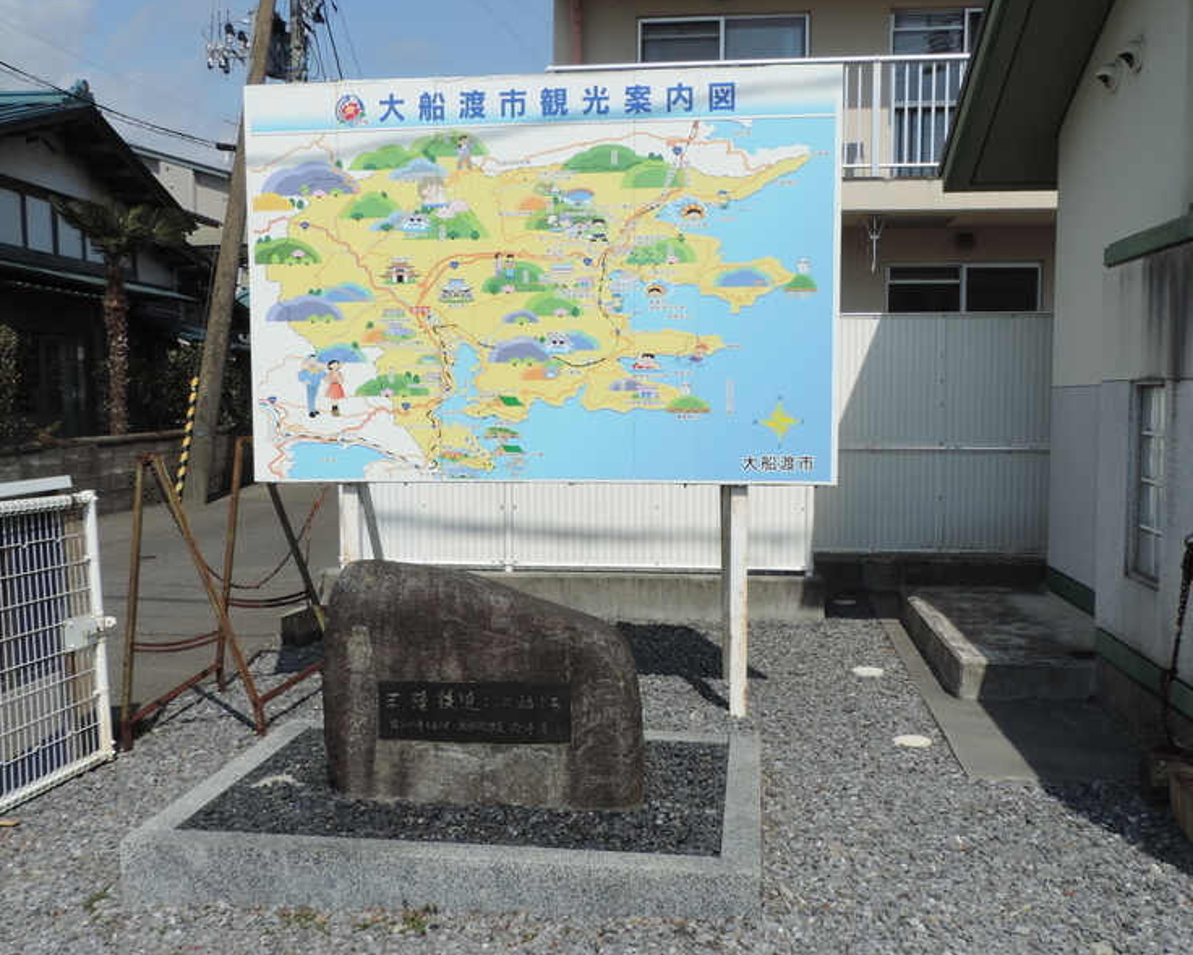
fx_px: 1236
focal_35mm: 35
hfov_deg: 51.5
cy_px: 482
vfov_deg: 42.2
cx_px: 571
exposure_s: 1/1600
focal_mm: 5.8
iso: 80
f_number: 3.6
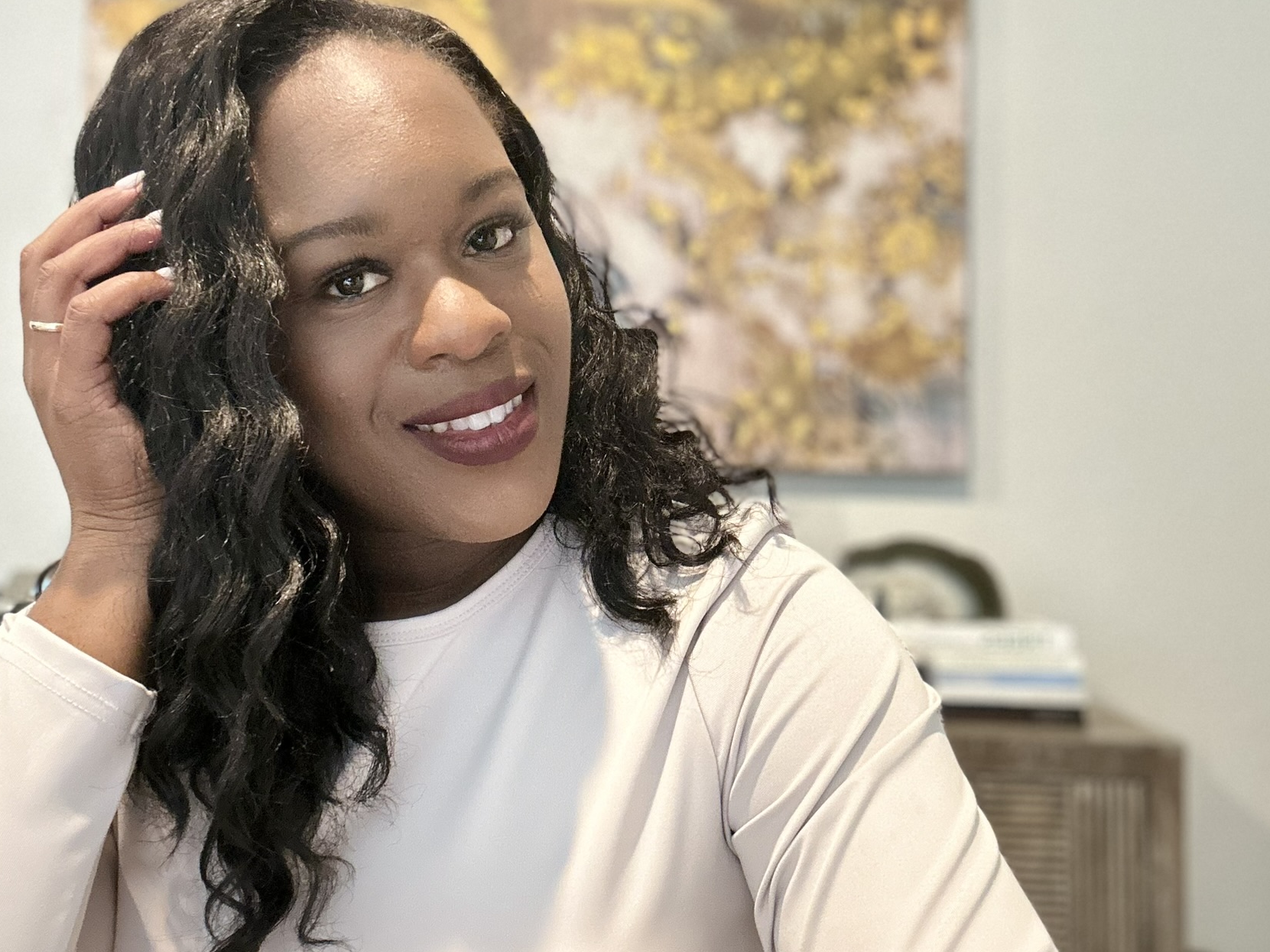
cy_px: 427
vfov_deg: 38.6
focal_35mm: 37
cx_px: 541
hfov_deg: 50.0
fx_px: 1357
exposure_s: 1/30
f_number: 1.9
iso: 400
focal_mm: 2.69
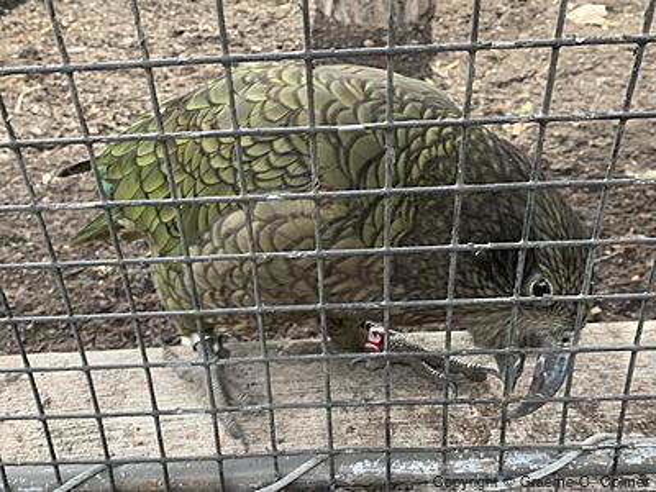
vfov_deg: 53.1
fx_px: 493
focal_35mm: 26
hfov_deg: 67.3
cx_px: 328
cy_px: 246
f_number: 1.8
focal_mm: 4.25
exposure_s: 1/121
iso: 32
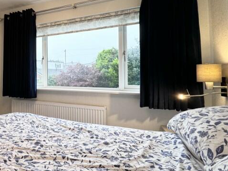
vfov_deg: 54.6
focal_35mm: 25
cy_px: 72
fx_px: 165
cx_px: 28
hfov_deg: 60.2
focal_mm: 2.22
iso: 125
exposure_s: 1/100
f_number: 2.2
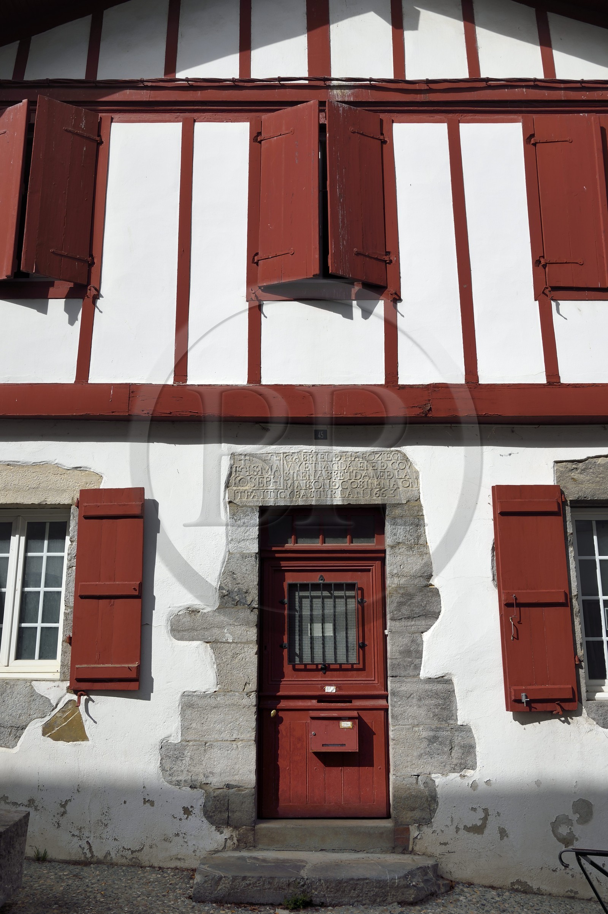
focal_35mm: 30
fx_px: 761
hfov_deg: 43.6
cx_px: 304
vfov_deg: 62.0
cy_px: 457
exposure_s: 1/250
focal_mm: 30
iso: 200
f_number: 13
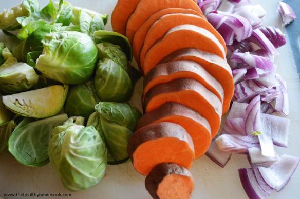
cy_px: 100
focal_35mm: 39
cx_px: 150
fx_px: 325
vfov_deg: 34.1
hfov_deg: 49.6
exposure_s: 1/125
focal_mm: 26
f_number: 4.2
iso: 3200
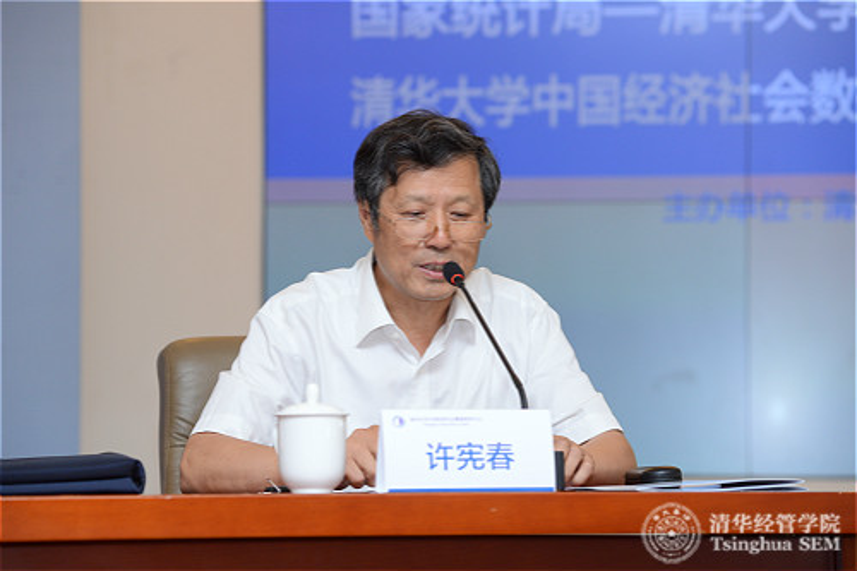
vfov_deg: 9.5
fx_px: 3450
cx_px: 428
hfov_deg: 14.2
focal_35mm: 145
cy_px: 286
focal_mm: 145
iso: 1600
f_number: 6.3
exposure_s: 1/125
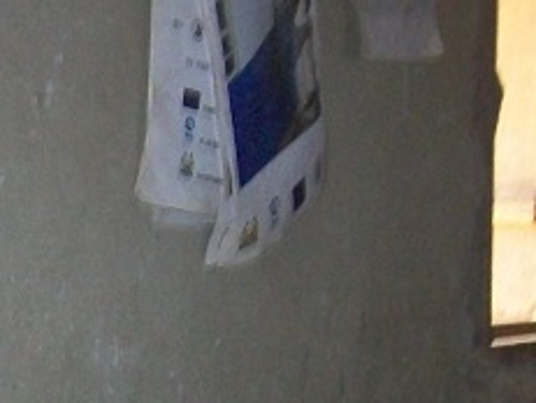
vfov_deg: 10.5
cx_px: -346
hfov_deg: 13.5
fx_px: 2094
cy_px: 677
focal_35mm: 135
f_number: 2.7
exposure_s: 1/60
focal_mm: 6
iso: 160
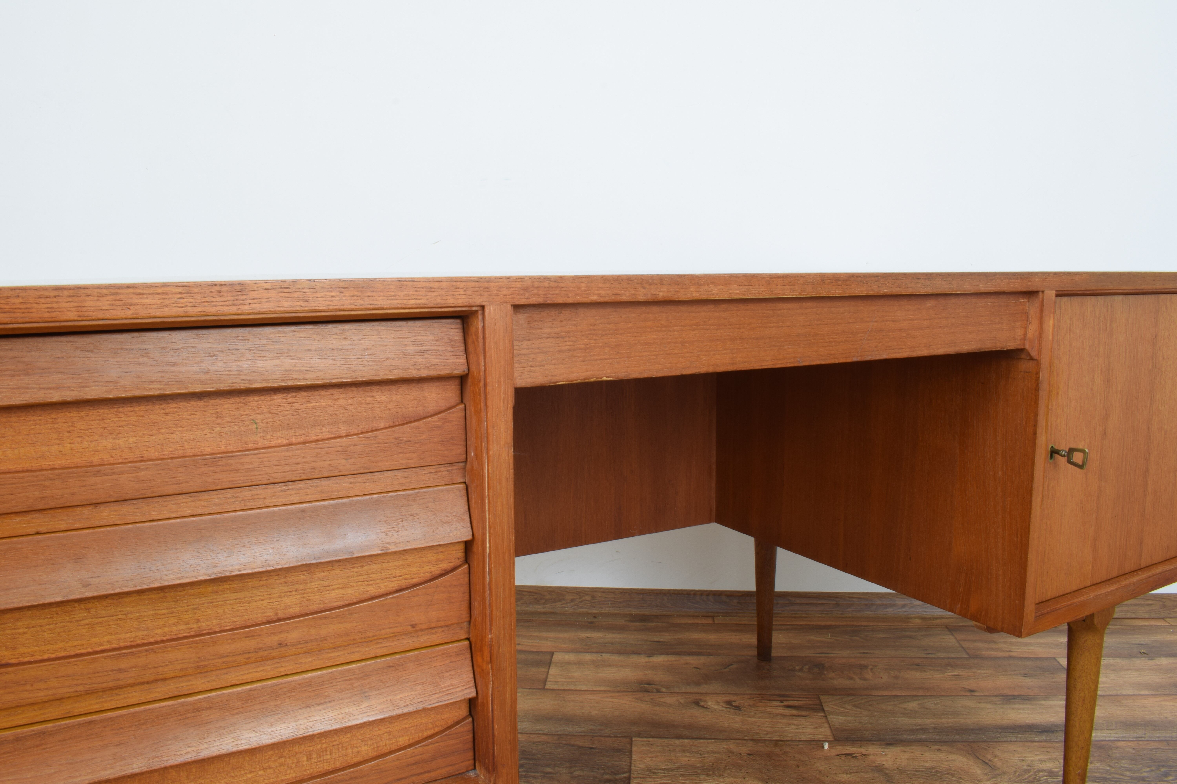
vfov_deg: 47.9
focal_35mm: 27
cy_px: 392
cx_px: 588
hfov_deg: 67.4
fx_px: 883
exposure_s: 5
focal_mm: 18
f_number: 22
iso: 100
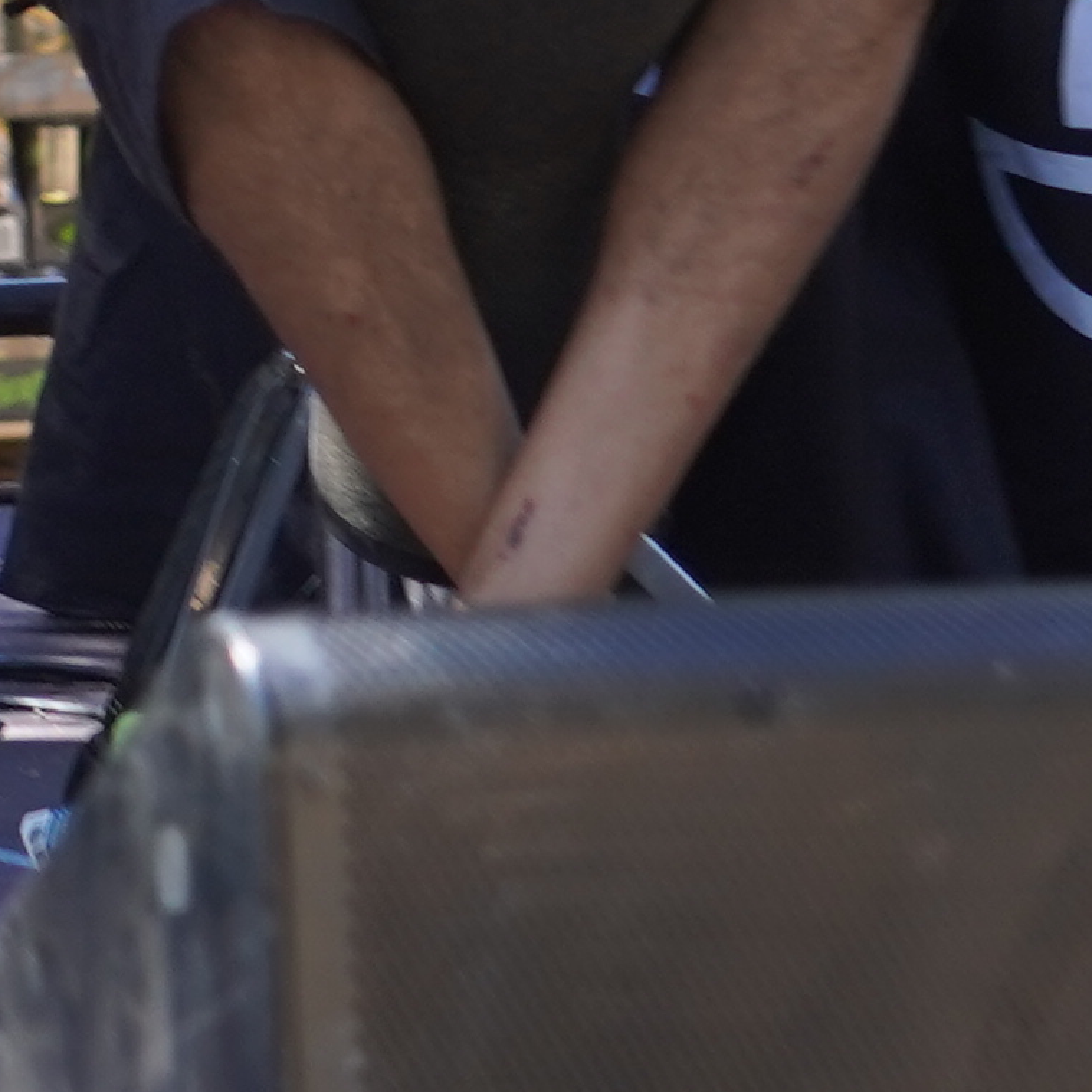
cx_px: -1578
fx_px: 11992
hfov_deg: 5.1
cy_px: -941
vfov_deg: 5.1
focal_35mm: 336
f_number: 4
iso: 250
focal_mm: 50
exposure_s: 1/160
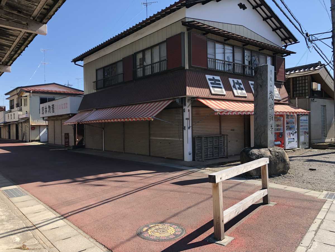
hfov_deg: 61.7
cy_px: 126
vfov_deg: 48.2
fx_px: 281
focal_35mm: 29
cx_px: 168
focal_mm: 3.99
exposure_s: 1/1066
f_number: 1.8
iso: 20
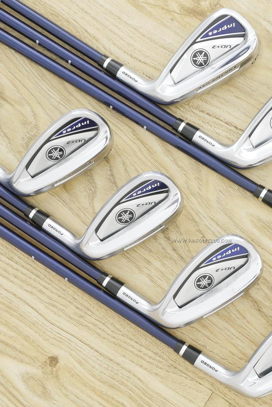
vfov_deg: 28.8
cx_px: 201
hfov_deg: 19.3
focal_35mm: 70
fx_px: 793
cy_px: 202
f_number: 4.5
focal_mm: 25
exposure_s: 1/40
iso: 1600
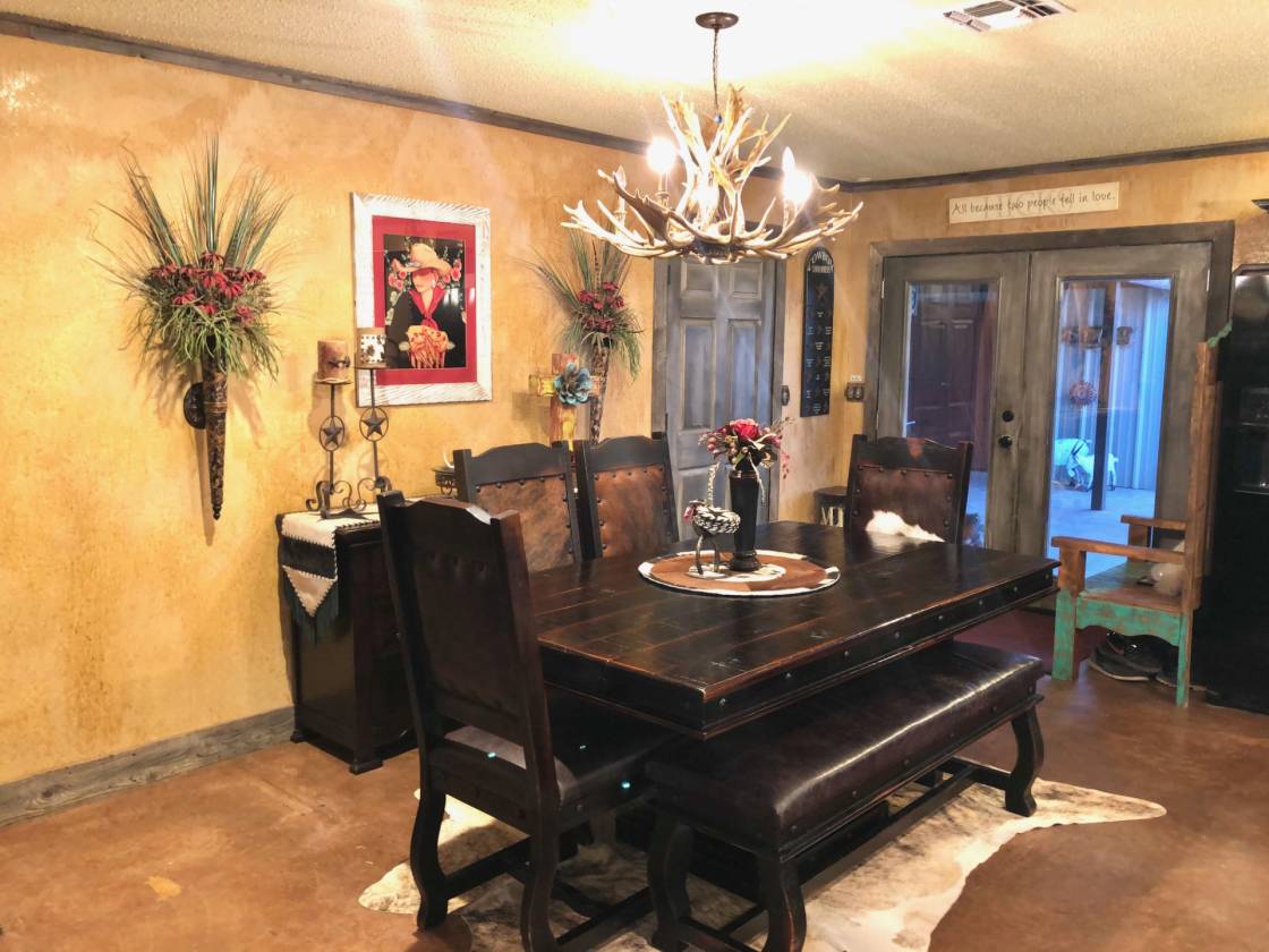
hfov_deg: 63.4
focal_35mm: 28
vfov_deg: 49.7
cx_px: 634
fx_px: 1026
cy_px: 476
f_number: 1.8
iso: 80
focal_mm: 4
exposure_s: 1/5
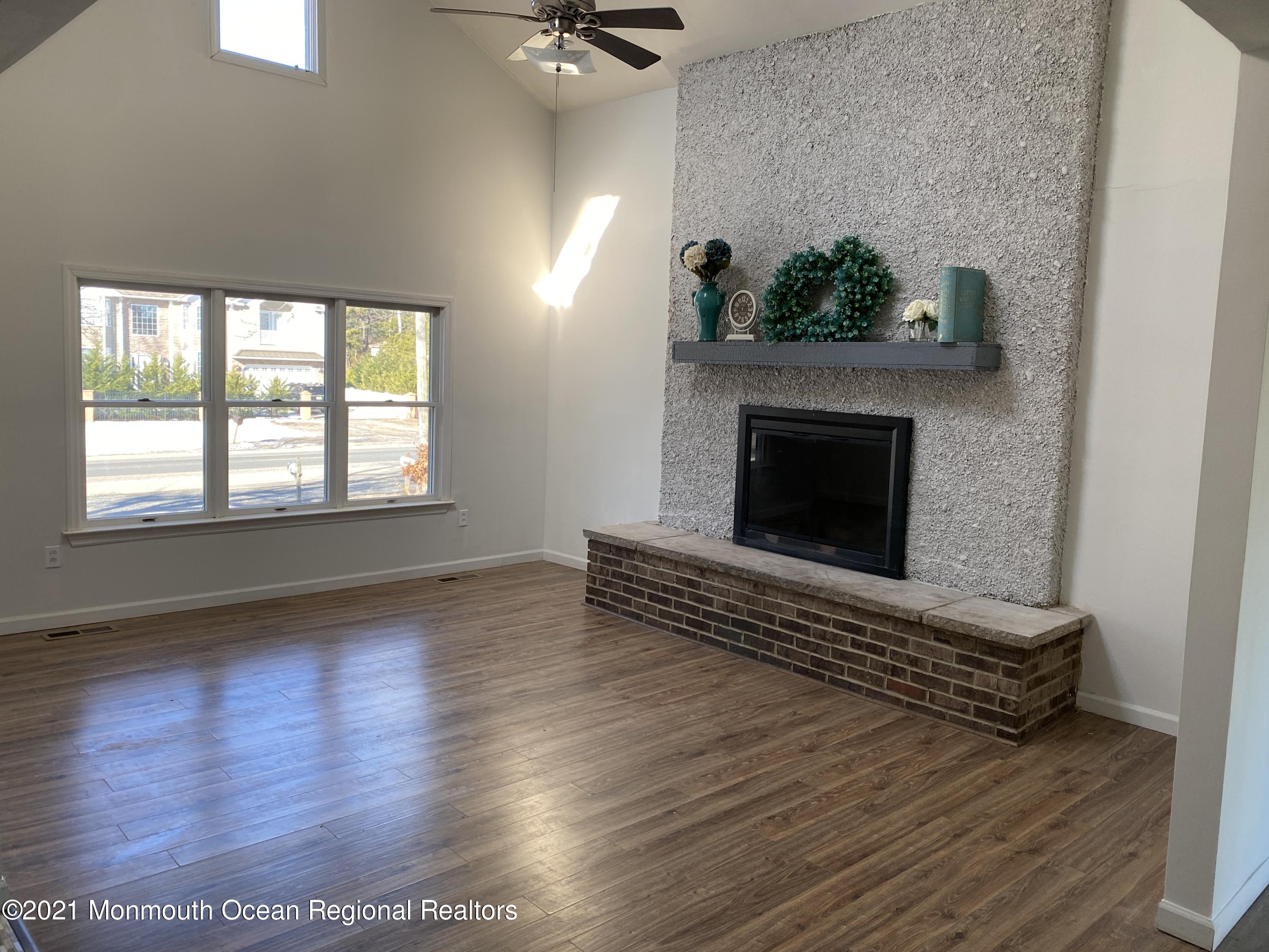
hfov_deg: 67.3
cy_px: 476
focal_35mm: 26
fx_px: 953
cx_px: 634
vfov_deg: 53.1
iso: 50
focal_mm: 4.25
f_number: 1.8
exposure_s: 1/122
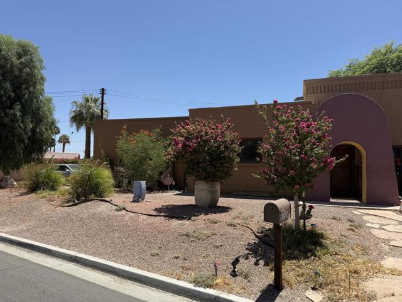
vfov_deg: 56.8
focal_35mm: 24
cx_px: 201
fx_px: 279
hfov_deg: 71.6
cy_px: 151
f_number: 1.78
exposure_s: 1/4975
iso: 80
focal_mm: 6.76
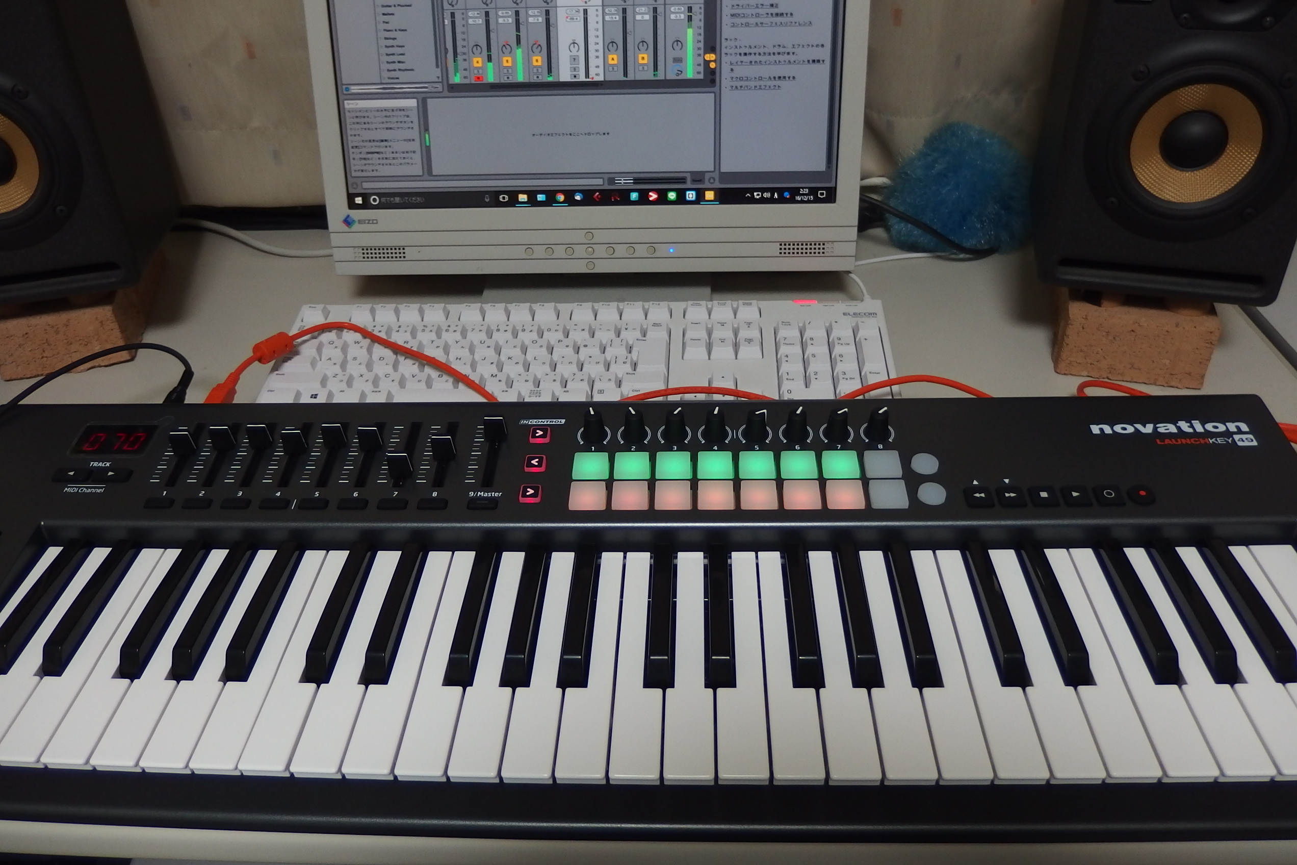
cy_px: 432
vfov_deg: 49.6
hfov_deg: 69.4
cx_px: 648
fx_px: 937
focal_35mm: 26
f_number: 1.8
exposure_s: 1/60
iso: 200
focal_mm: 4.7
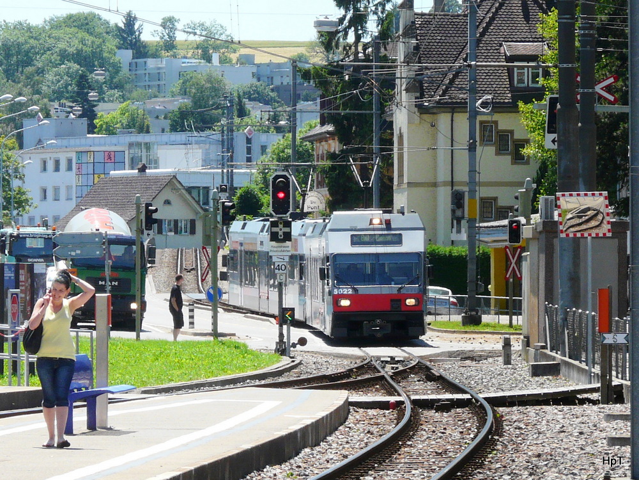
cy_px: 240
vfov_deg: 10.3
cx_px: 320
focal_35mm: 144
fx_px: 2658
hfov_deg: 13.7
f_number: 5.6
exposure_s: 1/320
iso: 100
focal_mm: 23.7
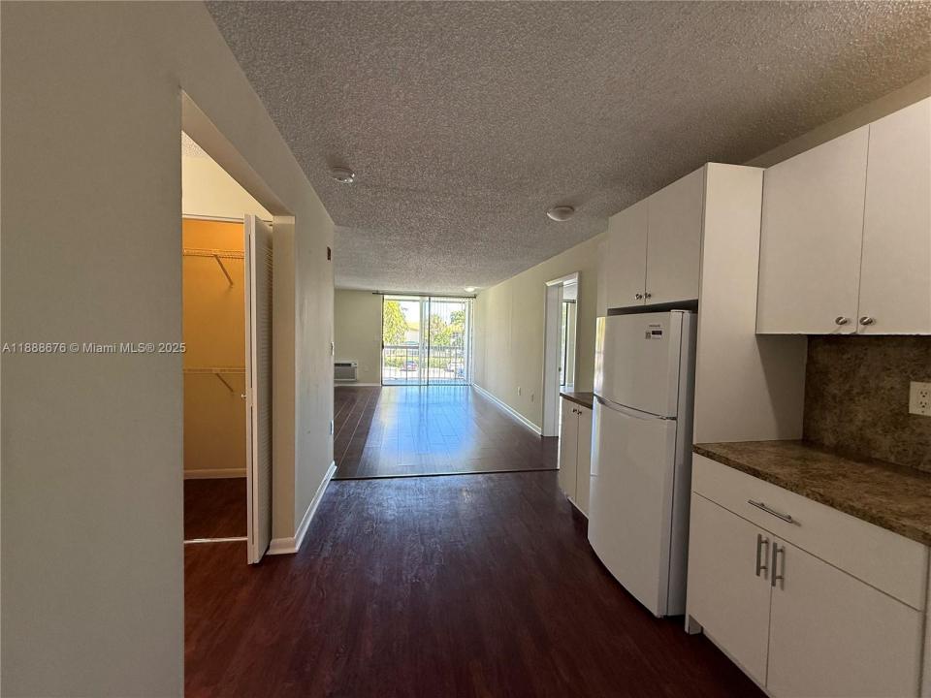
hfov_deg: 102.1
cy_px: 349
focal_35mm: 14
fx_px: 377
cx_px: 466
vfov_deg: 85.7
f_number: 2.2
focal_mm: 2.22
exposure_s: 1/120
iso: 100
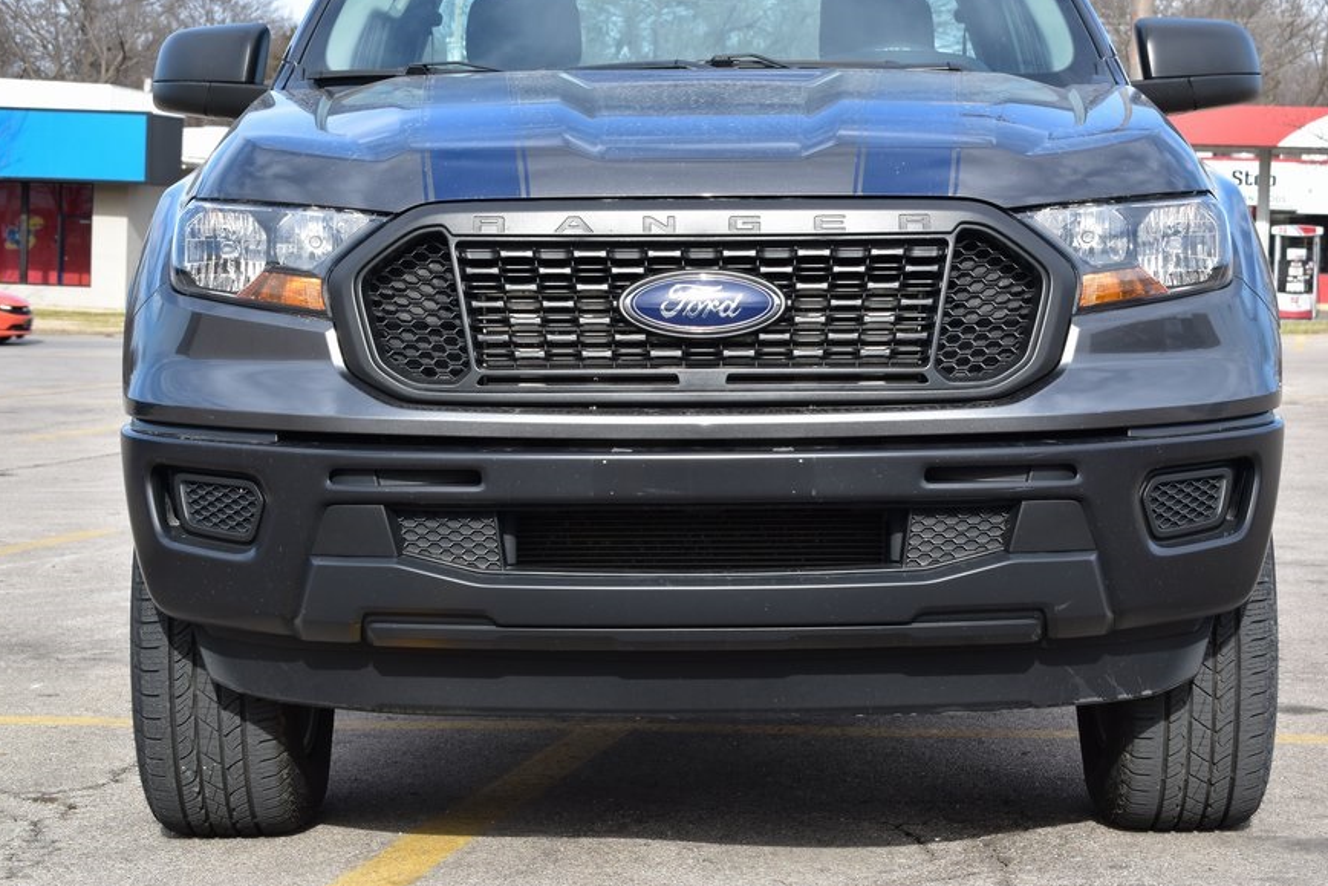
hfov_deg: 22.1
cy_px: 379
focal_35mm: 92
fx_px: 3394
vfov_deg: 14.9
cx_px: 692
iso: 400
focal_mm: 52
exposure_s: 1/200
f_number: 10
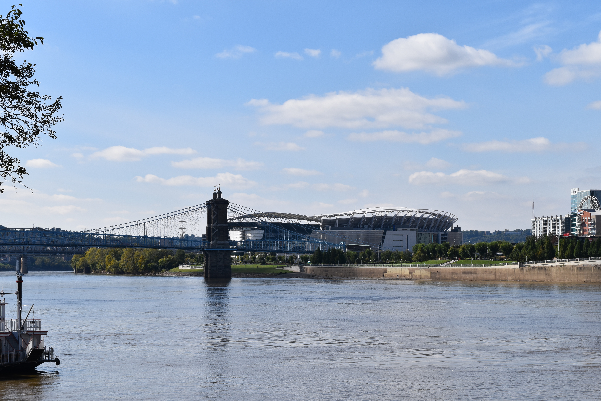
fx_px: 1377
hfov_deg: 24.6
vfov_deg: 16.6
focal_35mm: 82
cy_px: 200
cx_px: 300
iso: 200
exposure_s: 1/500
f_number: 11
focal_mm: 55
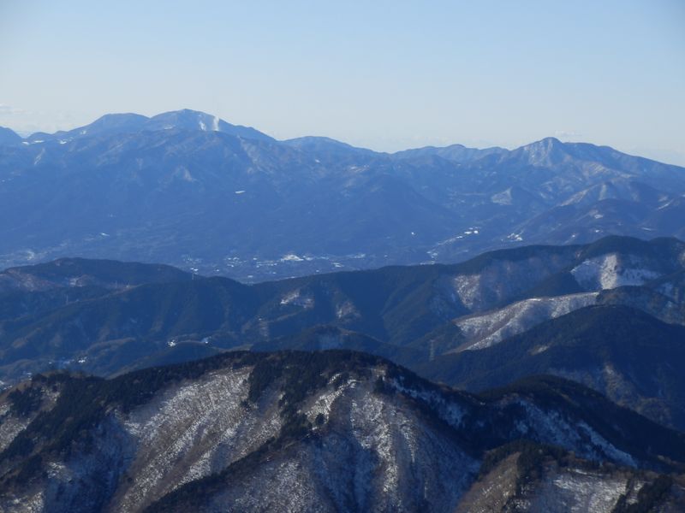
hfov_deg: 17.7
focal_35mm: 111
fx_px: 2197
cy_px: 256
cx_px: 342
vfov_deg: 13.3
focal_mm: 19.6
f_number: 5.5
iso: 80
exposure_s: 1/500
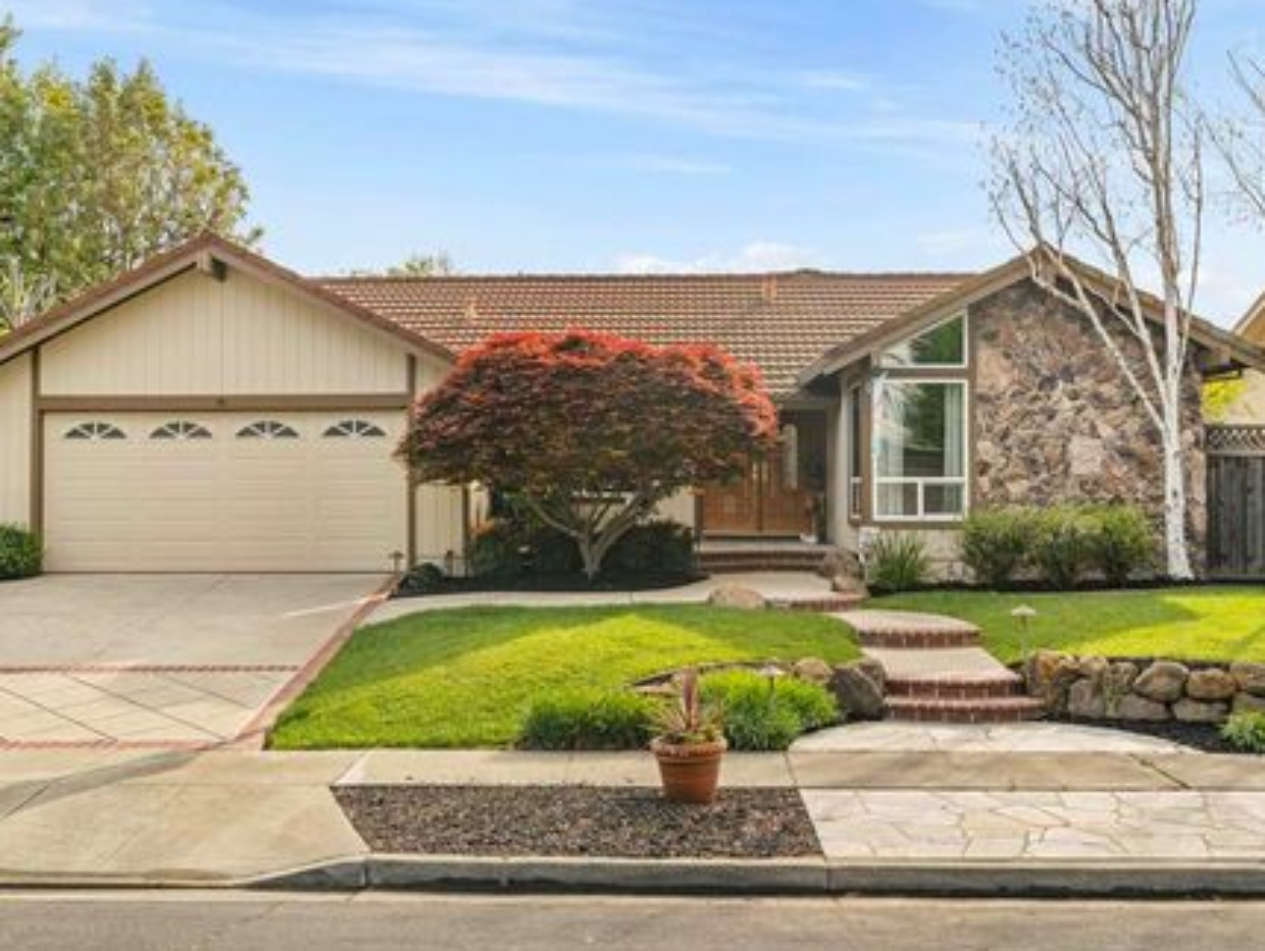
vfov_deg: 37.8
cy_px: 470
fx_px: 1389
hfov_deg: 48.9
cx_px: 618
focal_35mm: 38
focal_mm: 34
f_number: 8
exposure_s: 1/125
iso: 100
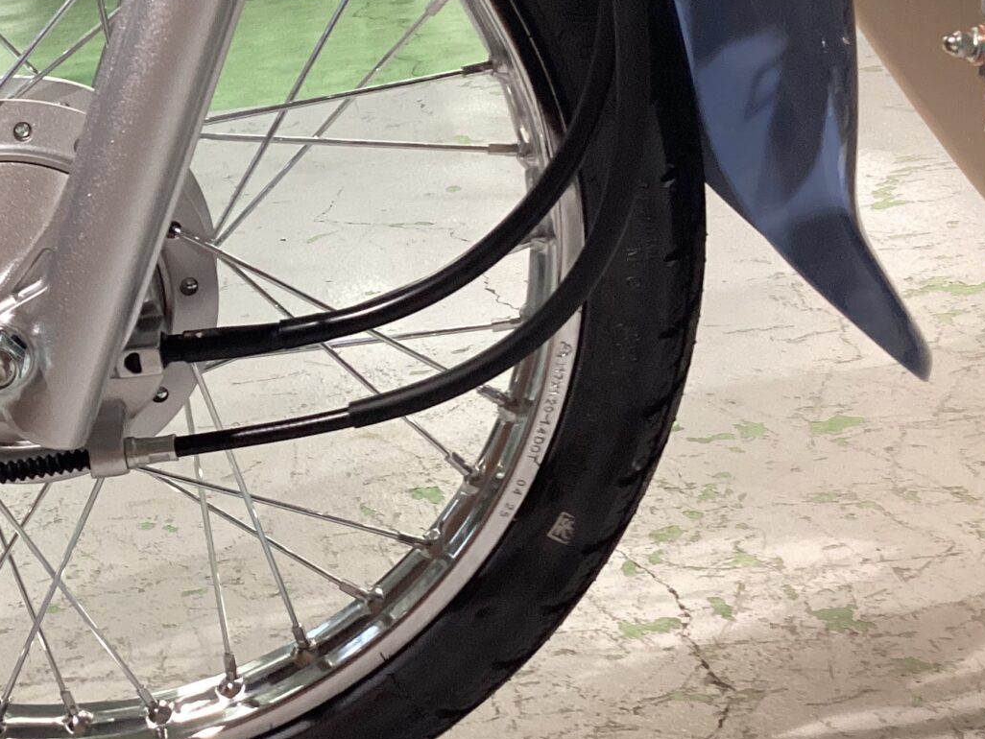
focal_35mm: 58
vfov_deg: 25.1
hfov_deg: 31.8
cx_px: 122
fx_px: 1651
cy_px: 253
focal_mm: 3.3
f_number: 2.4
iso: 200
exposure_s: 1/60
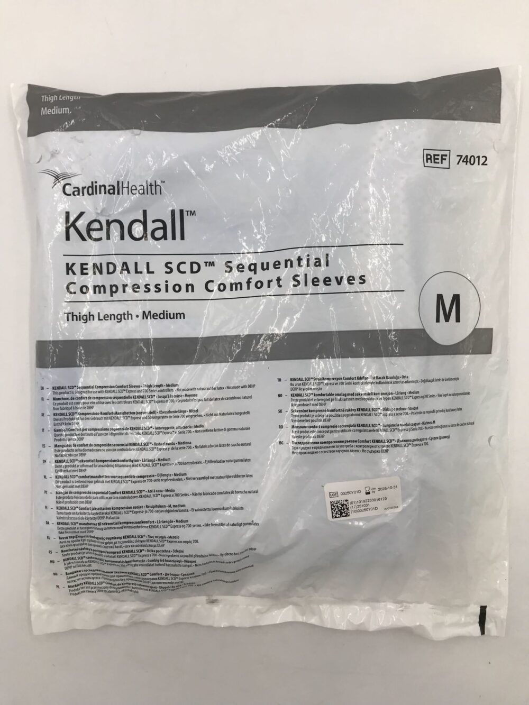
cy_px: 352
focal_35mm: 28
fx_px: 570
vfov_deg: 63.4
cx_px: 264
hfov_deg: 49.8
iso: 25
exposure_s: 1/120
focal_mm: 3.99
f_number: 1.8
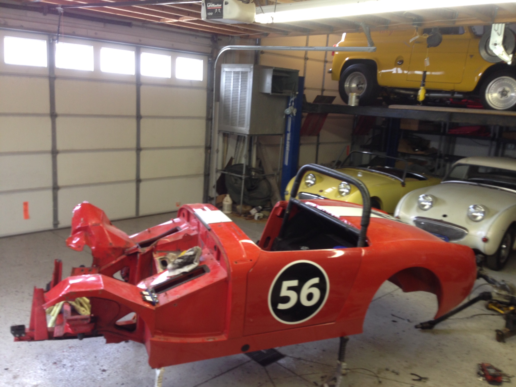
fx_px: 492
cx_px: 258
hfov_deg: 55.4
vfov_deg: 42.9
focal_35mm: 33
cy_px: 194
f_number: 2.4
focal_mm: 4.12
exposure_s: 1/24
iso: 50
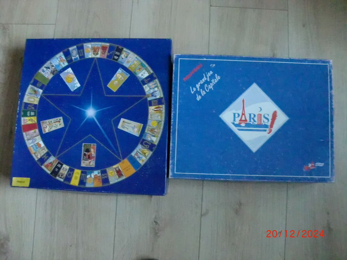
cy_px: 130
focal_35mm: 35
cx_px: 174
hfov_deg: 52.6
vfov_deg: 40.7
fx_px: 351
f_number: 3.1
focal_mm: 6.3
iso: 1600
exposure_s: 1/60
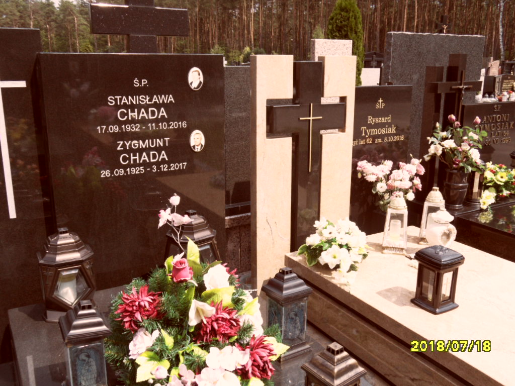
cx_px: 258
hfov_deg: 56.8
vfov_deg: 44.2
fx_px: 476
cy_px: 193
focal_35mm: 32
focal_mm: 5.3
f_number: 3.4
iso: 80
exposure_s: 1/500
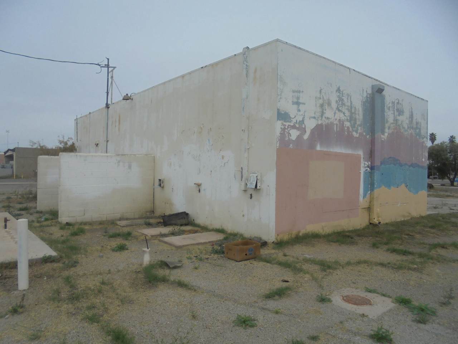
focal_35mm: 26
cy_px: 172
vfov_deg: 53.1
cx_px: 229
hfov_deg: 67.3
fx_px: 344
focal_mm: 4.6
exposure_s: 1/640
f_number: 3.5
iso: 100
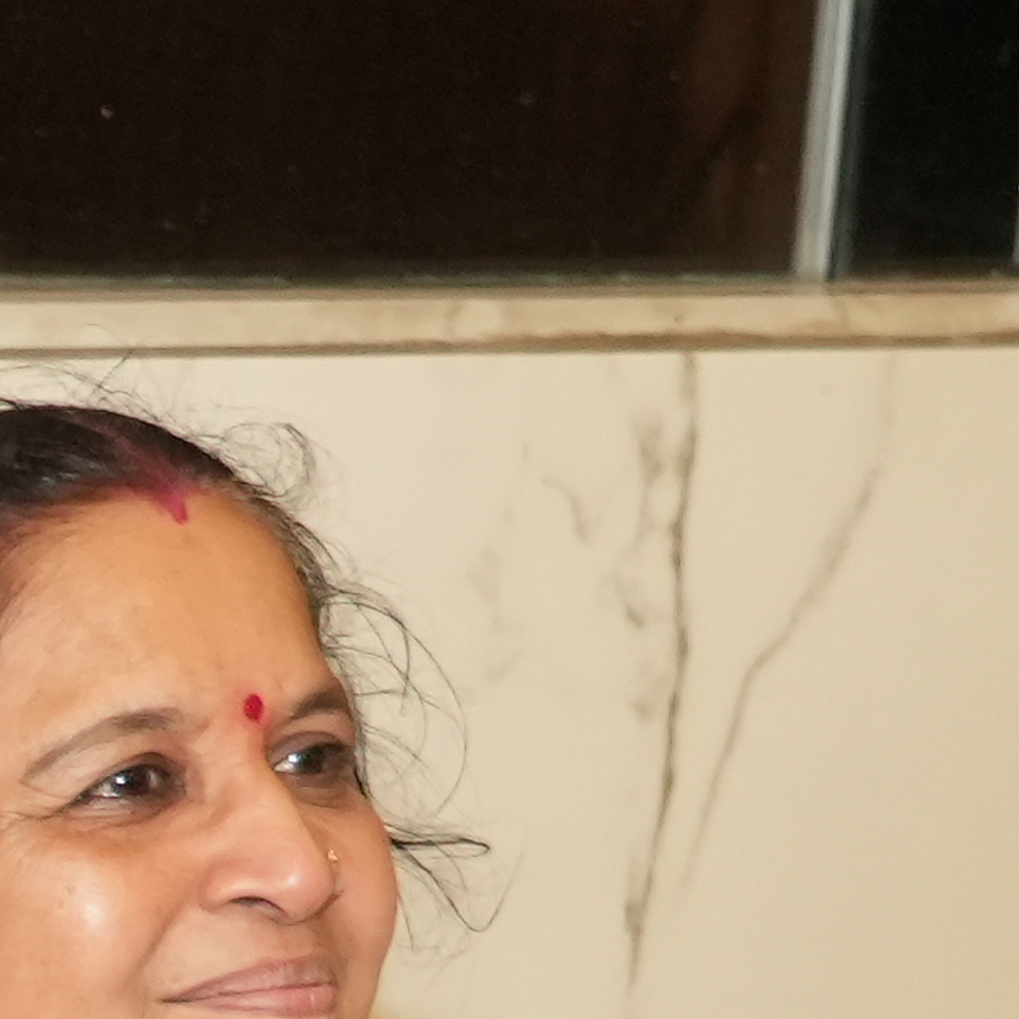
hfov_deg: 5.3
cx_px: -1996
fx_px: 10324
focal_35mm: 310
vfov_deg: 5.4
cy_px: 2807
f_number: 5
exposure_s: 1/125
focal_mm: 38
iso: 2000
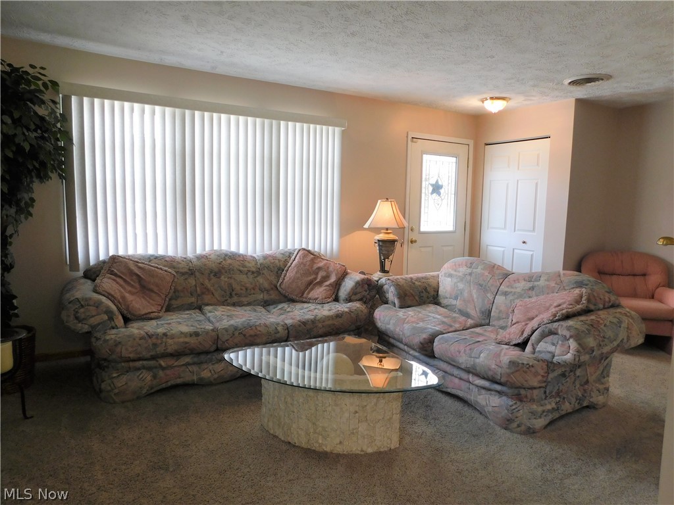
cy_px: 252
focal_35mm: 23
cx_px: 337
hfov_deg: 73.9
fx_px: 448
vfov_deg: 58.9
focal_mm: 4
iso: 125
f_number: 3
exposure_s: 1/40
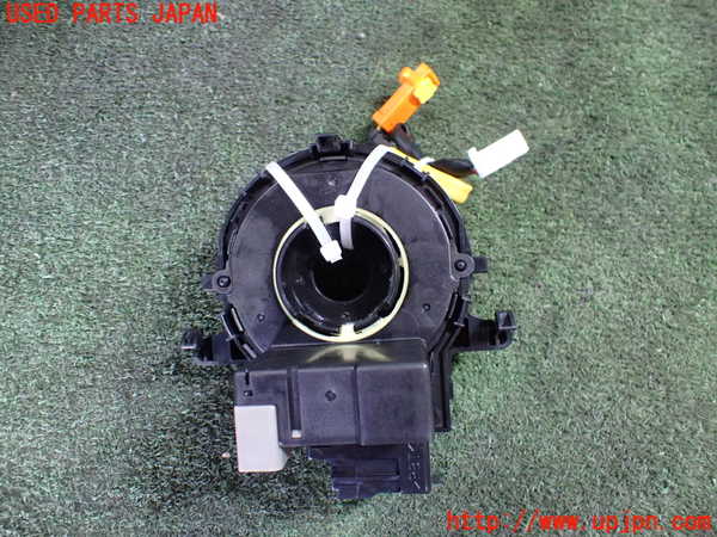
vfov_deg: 46.8
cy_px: 268
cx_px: 358
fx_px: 621
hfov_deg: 60.0
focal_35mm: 30
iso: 800
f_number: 2.3
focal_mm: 5.4
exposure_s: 1/50
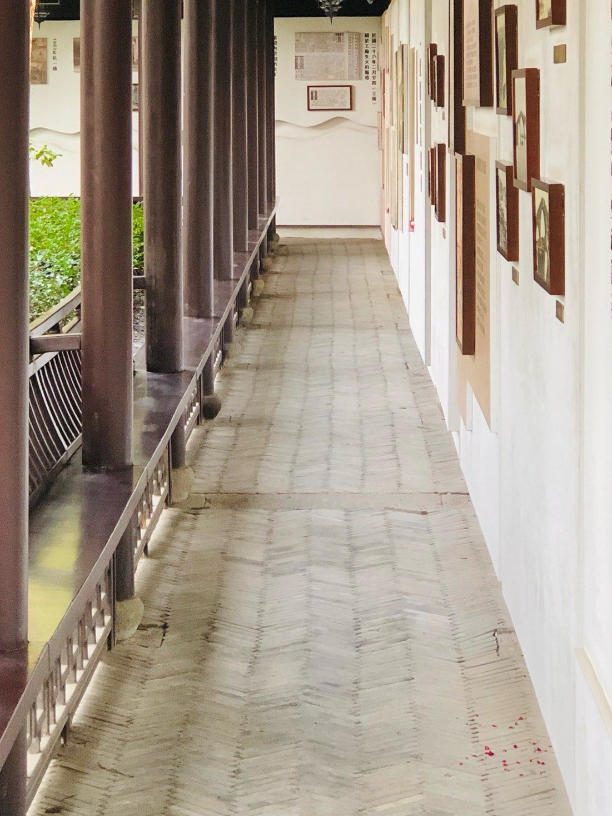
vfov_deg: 18.4
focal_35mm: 106
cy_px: 194
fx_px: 2499
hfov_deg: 14.0
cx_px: 238
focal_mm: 6.6
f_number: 2.8
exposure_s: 1/30
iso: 100
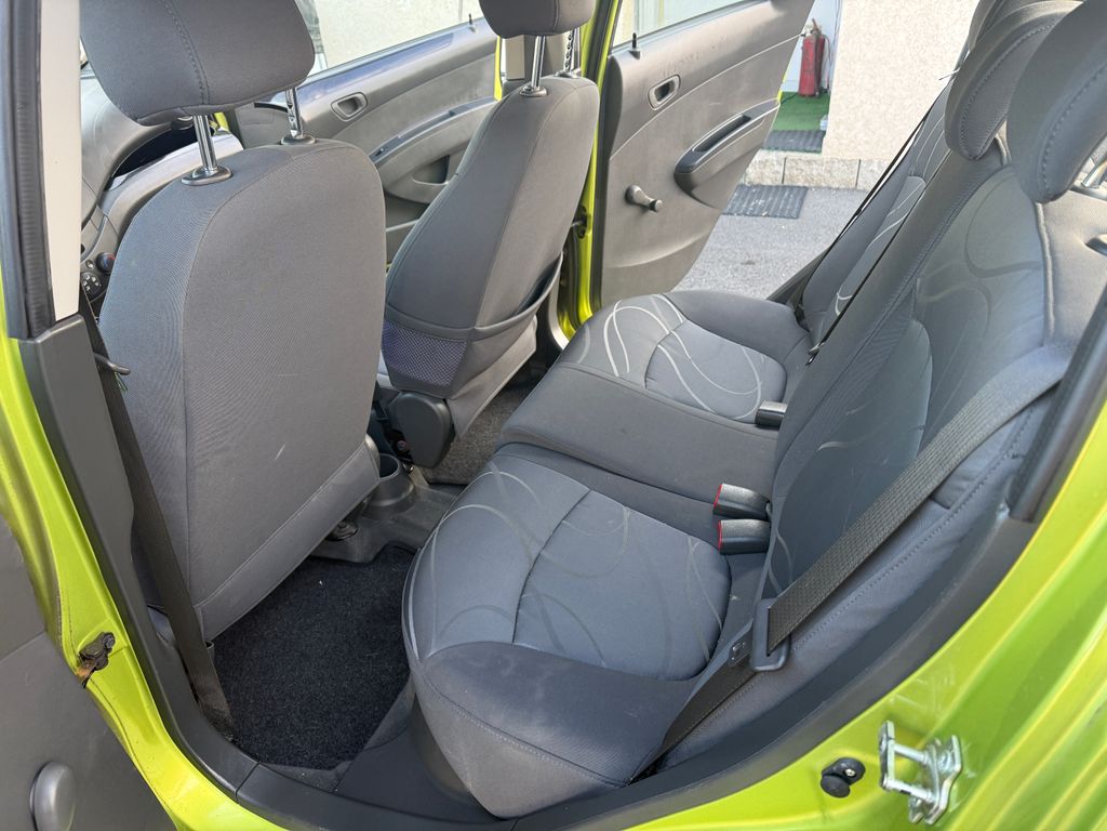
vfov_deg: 56.8
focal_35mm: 24
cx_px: 554
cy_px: 416
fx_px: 768
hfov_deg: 71.6
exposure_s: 1/123
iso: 125
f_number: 1.78
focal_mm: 6.76
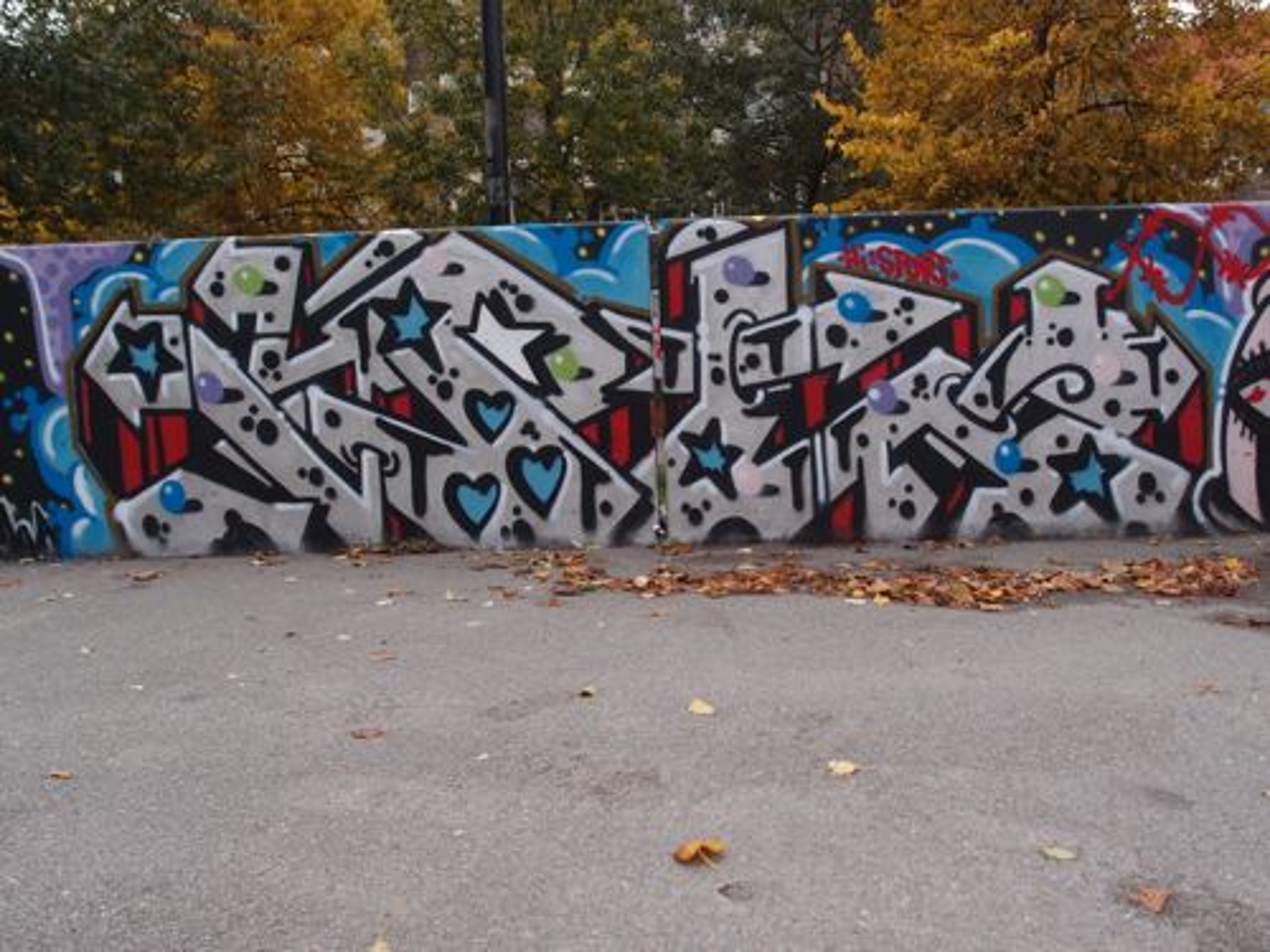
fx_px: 1101
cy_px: 476
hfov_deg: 60.0
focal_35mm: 30
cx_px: 635
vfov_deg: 46.8
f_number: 3.2
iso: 100
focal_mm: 6.48
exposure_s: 1/400
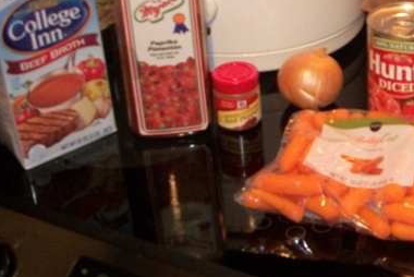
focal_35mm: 70
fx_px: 806
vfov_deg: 19.2
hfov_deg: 27.2
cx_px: 415
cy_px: 44
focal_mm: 5.7
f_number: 2.9
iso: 160
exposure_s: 1/30
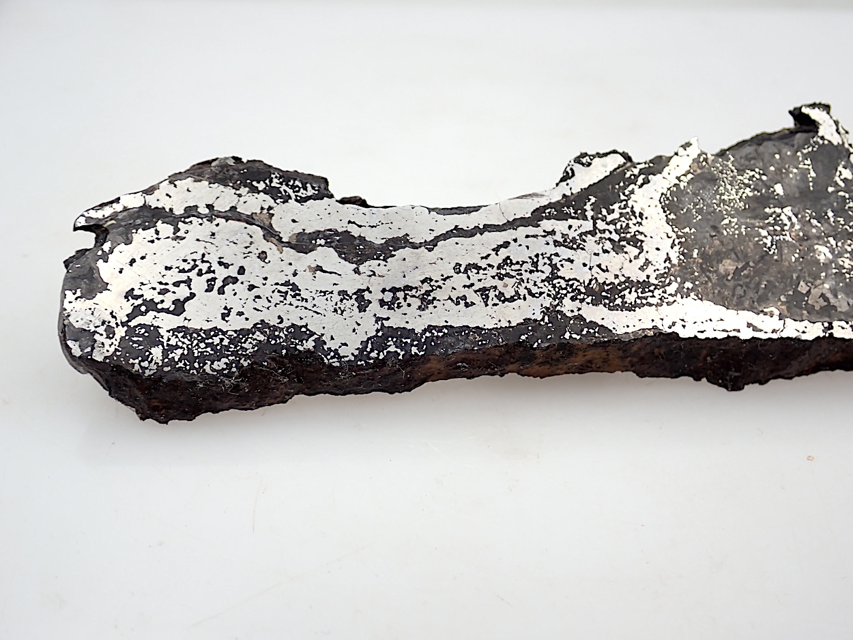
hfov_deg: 38.2
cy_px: 320
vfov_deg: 29.1
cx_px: 426
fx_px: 1232
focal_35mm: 50
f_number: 3.2
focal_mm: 9.01
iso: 100
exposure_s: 1/200
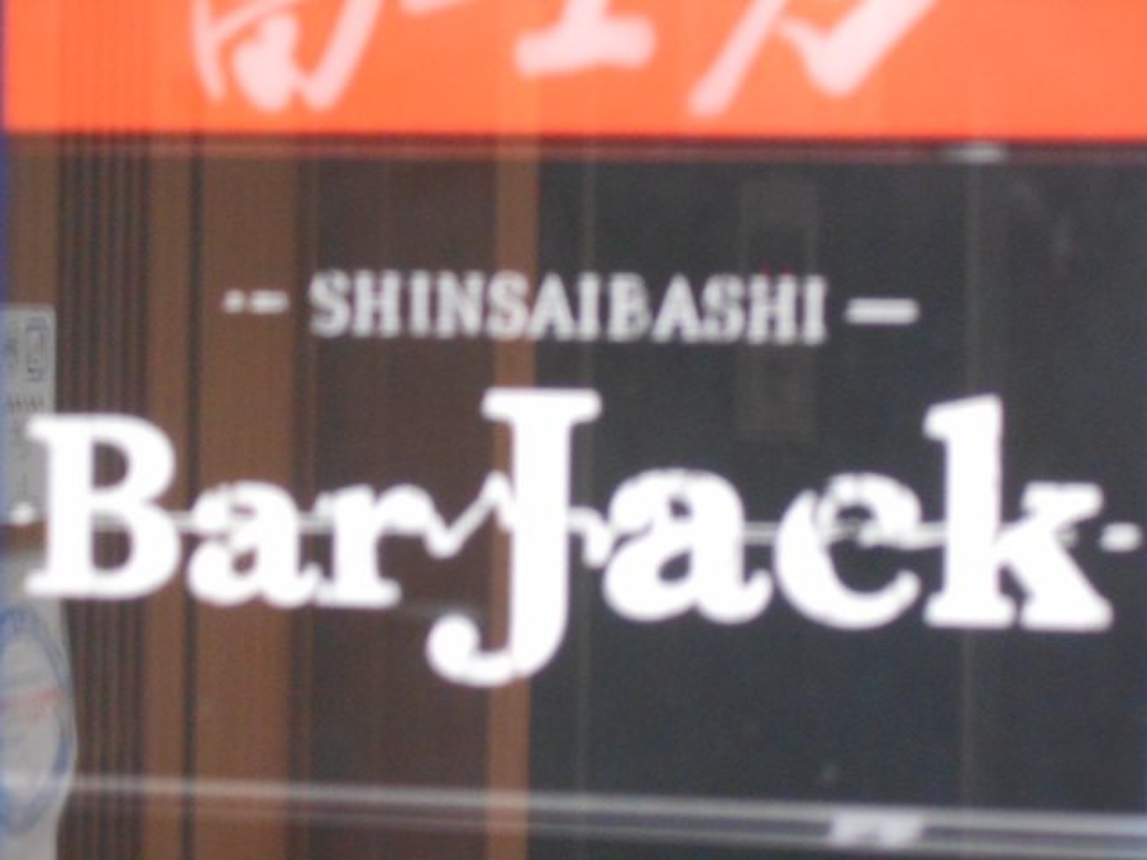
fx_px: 4308
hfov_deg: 15.2
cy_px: 430
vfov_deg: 11.4
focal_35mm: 130
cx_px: 574
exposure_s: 1/5
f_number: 6.5
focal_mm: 23
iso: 800
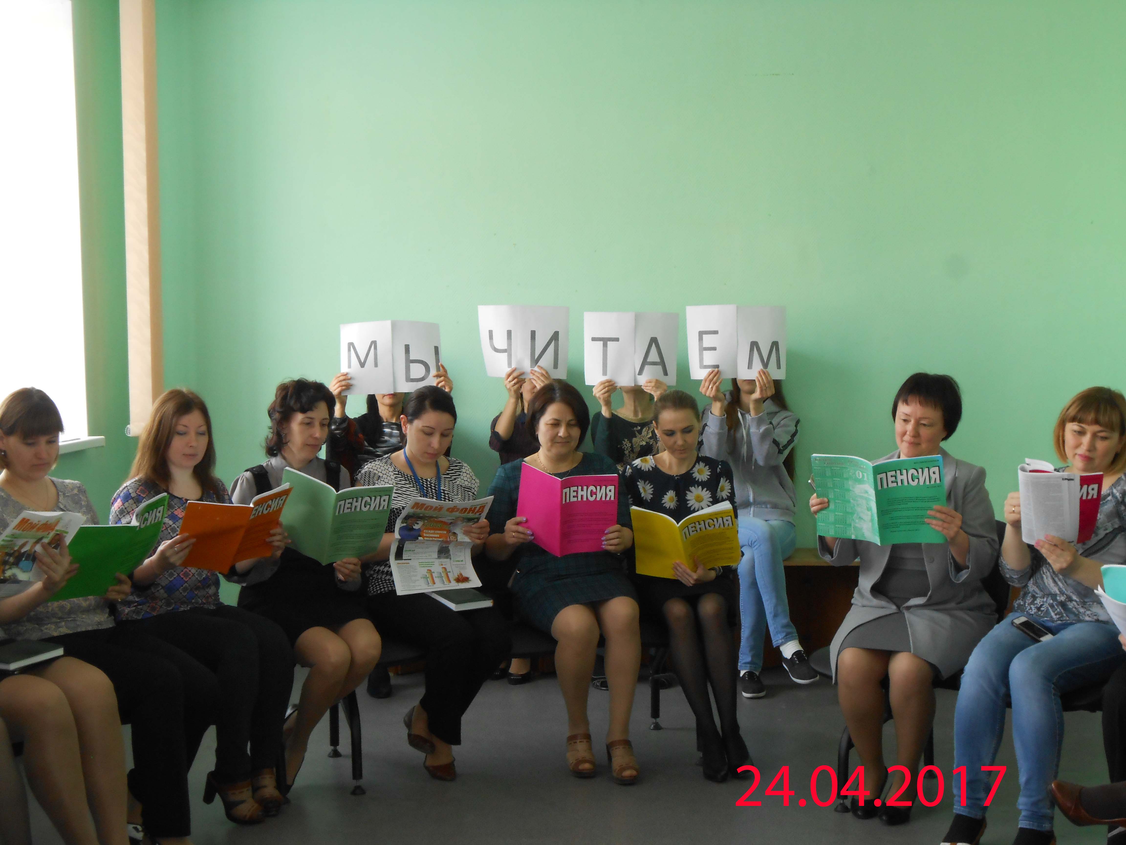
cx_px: 563
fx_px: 1822
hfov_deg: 34.3
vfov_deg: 26.1
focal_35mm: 56
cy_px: 422
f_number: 5.2
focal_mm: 10
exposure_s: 1/30
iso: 200
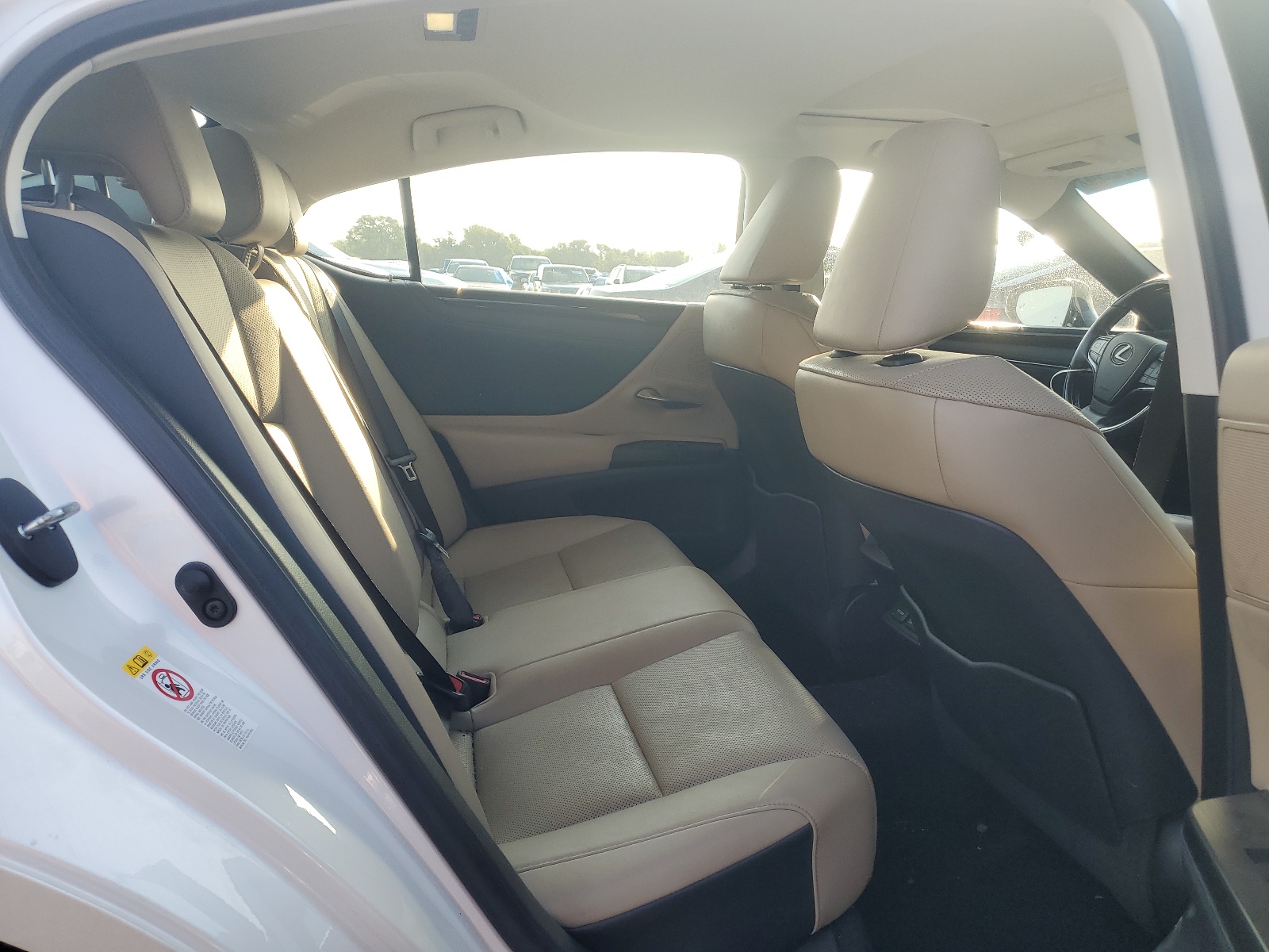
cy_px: 476
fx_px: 953
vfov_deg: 53.1
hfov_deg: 67.3
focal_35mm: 26
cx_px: 634
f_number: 1.5
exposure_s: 1/476
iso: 50
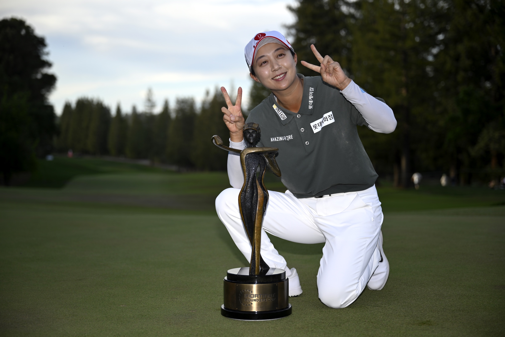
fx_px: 842
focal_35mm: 60
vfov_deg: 22.6
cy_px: 168
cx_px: 252
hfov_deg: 33.4
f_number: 2.8
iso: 64
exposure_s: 1/500
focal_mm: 60
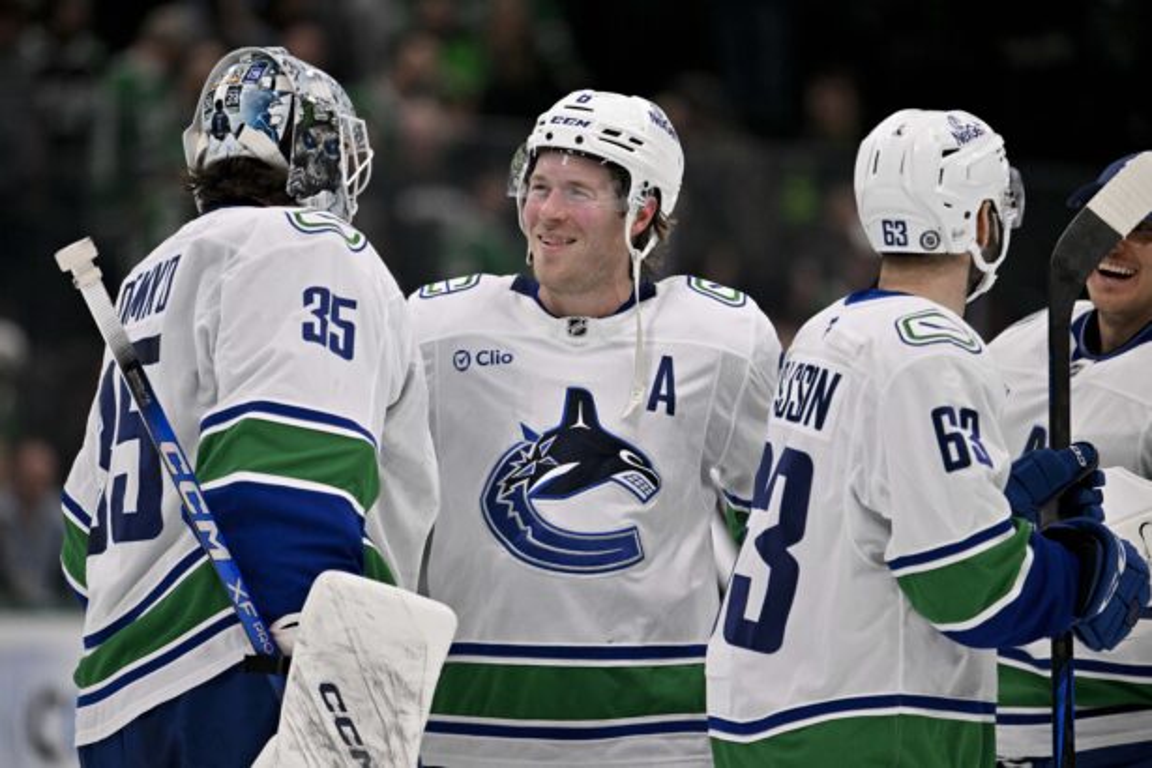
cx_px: 576
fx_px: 12799
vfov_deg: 3.4
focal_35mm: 400
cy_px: 384
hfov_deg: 5.2
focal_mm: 400
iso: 3200
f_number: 5
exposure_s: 1/2000
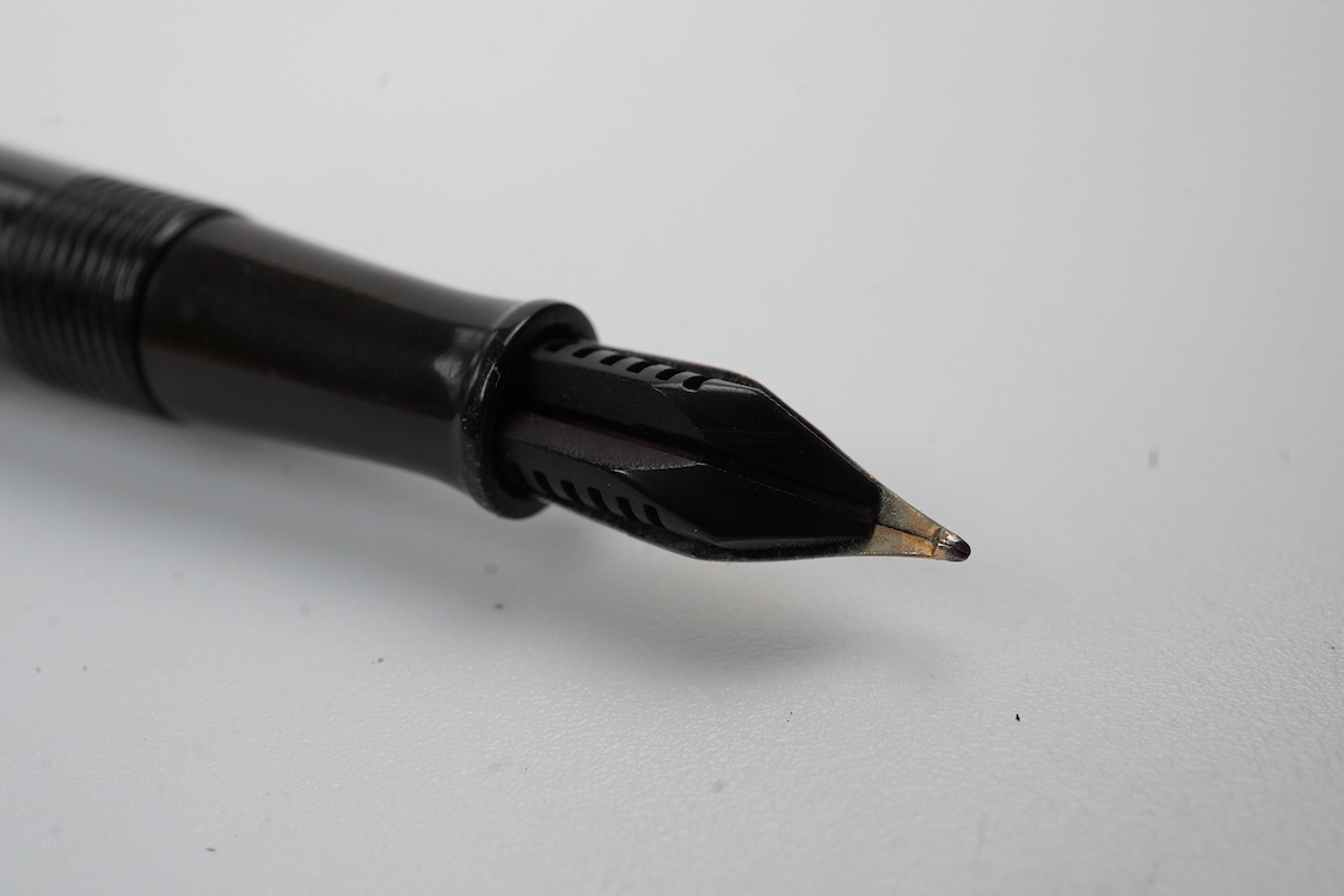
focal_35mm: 45
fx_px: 1680
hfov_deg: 43.6
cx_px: 672
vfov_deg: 29.9
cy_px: 448
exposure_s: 1/100
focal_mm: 30
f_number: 22
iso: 400
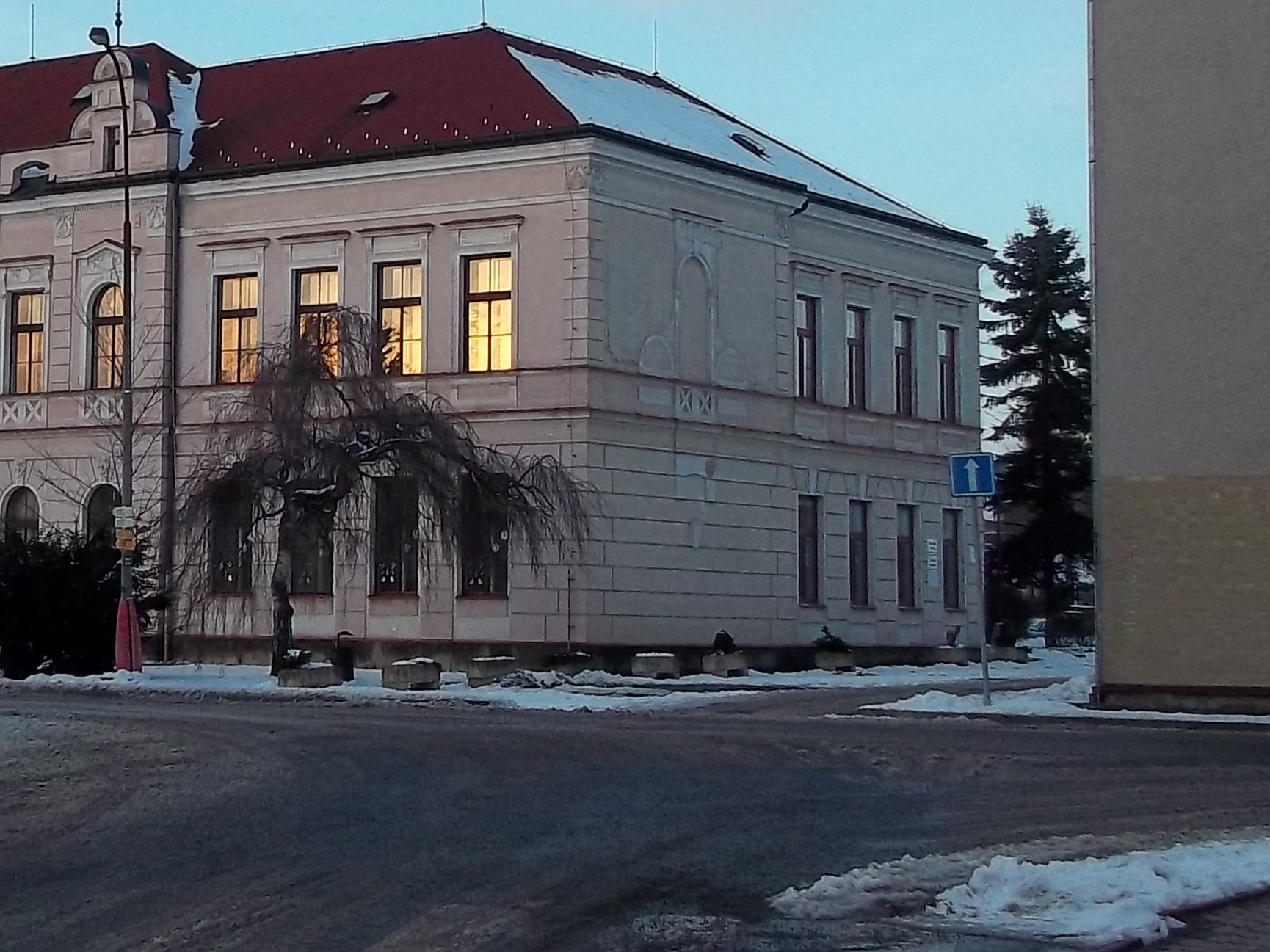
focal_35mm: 74
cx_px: 228
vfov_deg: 19.8
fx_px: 2715
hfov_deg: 25.8
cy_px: 319
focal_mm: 5.7
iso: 80
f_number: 2.9
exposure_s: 1/160
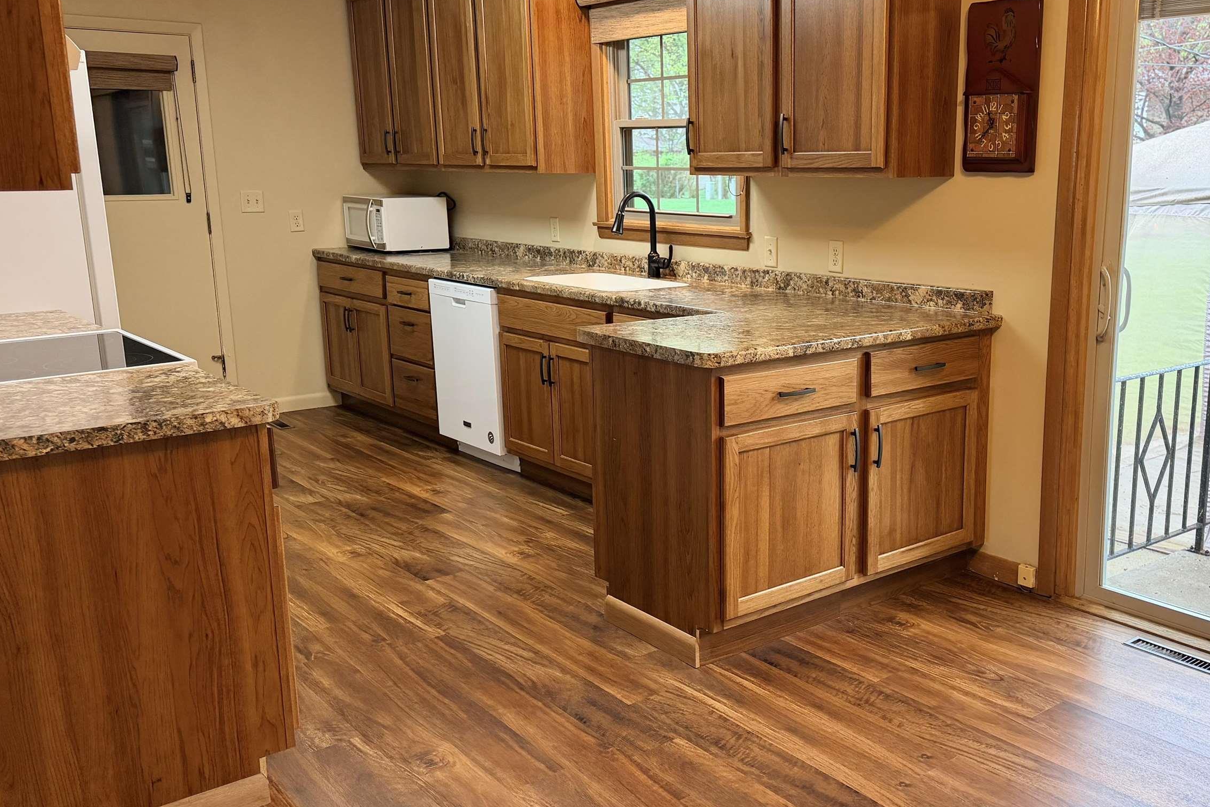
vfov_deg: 38.9
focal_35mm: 34
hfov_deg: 55.0
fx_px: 1143
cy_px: 405
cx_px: 772
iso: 160
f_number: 1.78
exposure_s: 1/120
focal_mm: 6.76
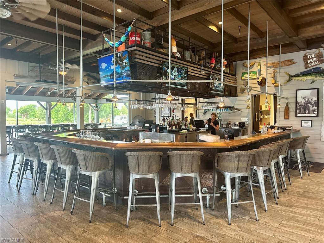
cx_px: 162
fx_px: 225
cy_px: 122
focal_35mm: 24
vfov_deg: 56.8
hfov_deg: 71.6
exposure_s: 1/60
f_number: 1.78
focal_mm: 6.86
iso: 250
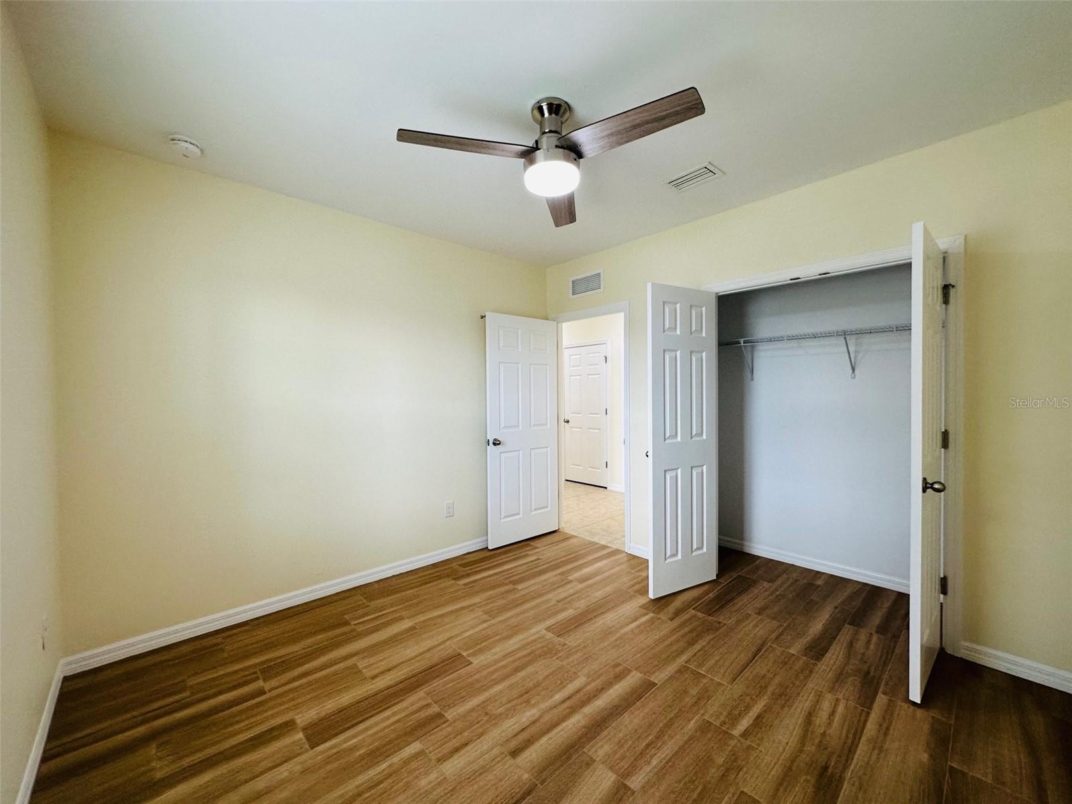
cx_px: 536
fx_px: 434
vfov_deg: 85.7
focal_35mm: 14
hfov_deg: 102.1
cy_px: 402
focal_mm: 2.22
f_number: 2.2
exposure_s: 1/120
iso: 125
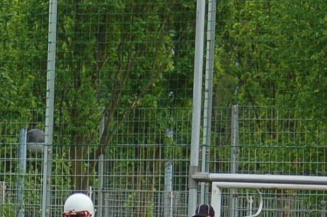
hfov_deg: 4.6
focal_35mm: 445
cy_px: 351
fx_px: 4035
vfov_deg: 3.1
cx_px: 8
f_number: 4
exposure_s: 1/1000
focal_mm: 70
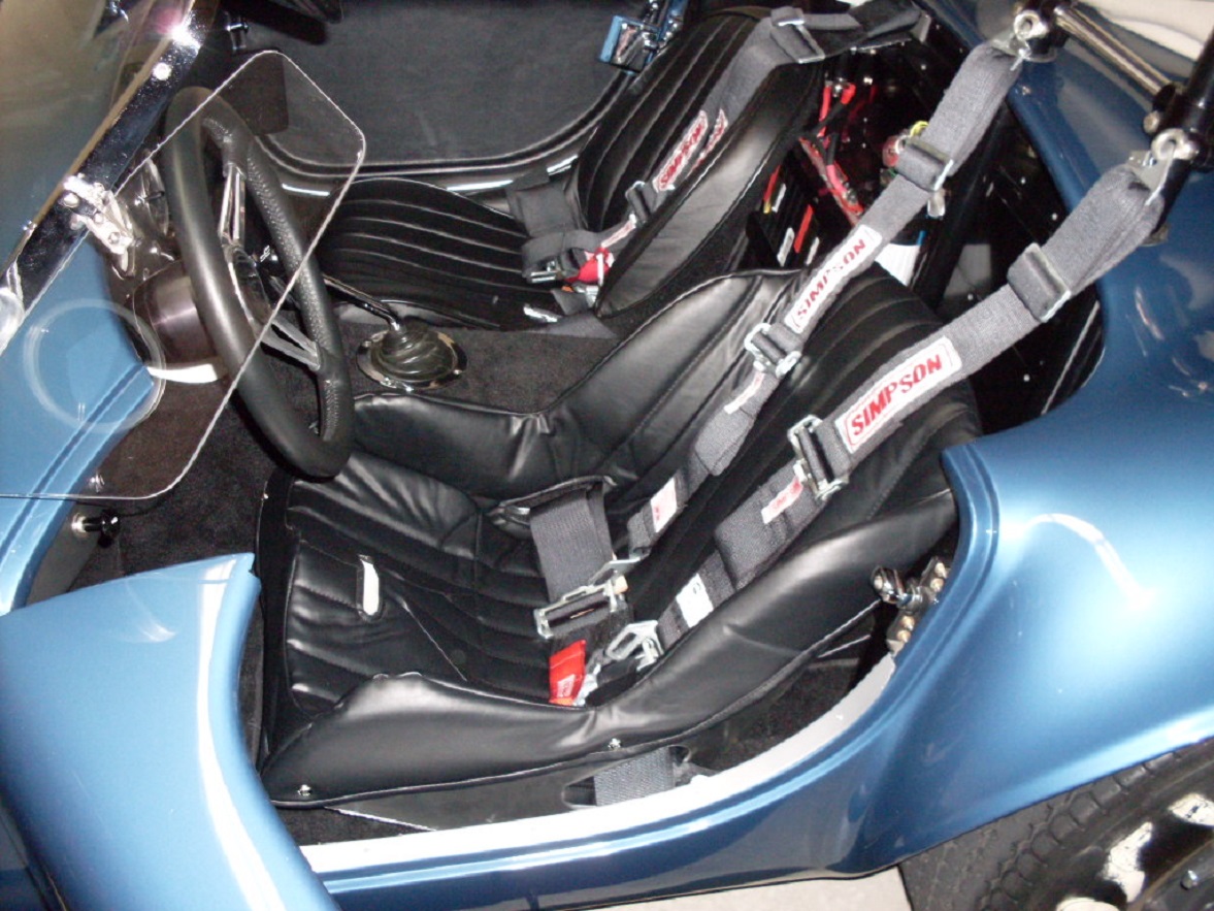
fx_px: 1333
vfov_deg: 37.7
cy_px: 456
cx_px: 607
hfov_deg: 49.0
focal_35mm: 38
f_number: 2.8
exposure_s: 1/45
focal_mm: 6.3
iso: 240
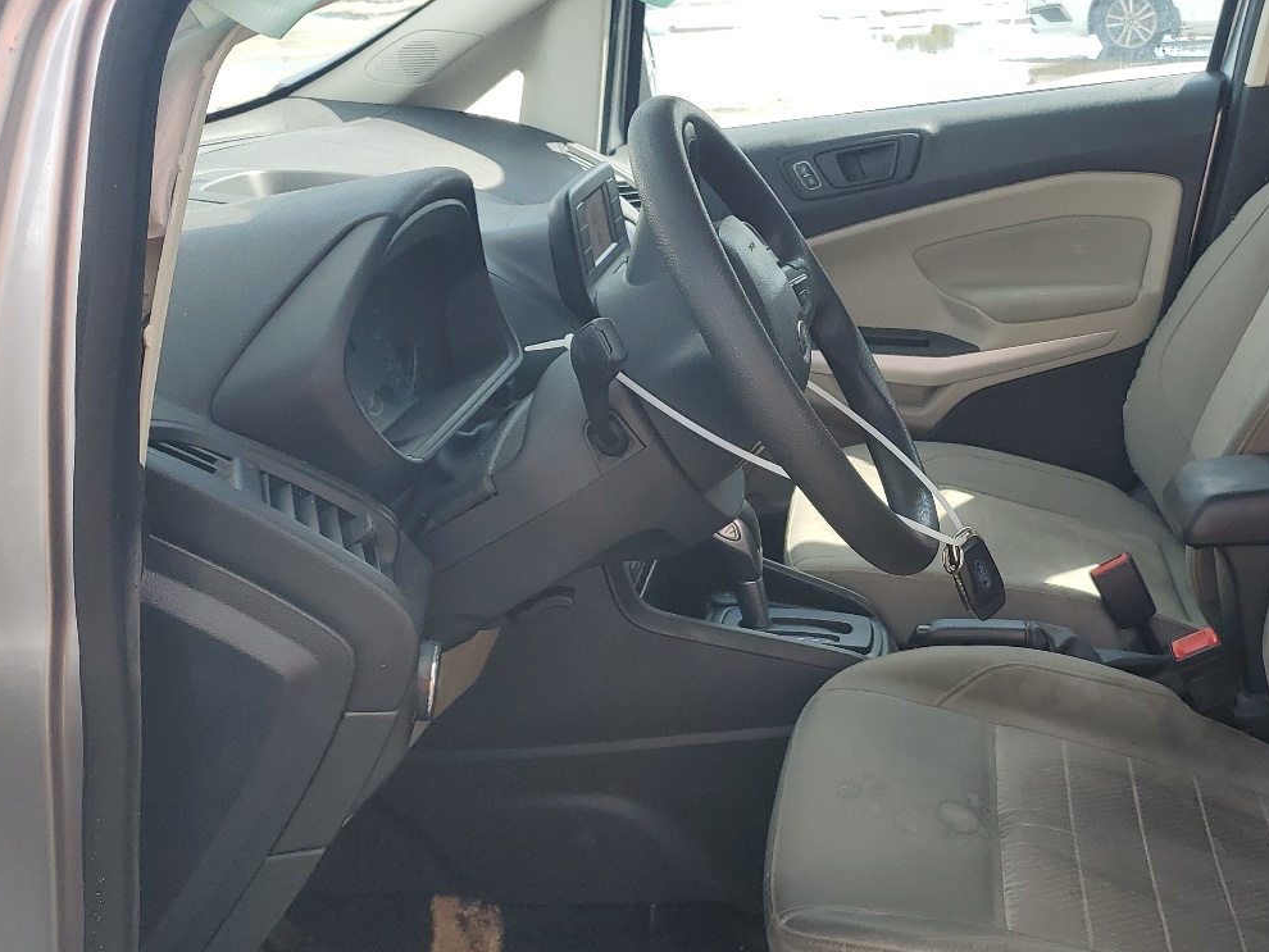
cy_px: 542
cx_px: 968
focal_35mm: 42
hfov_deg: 43.2
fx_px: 1540
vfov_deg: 34.3
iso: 50
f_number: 1.5
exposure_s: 1/714
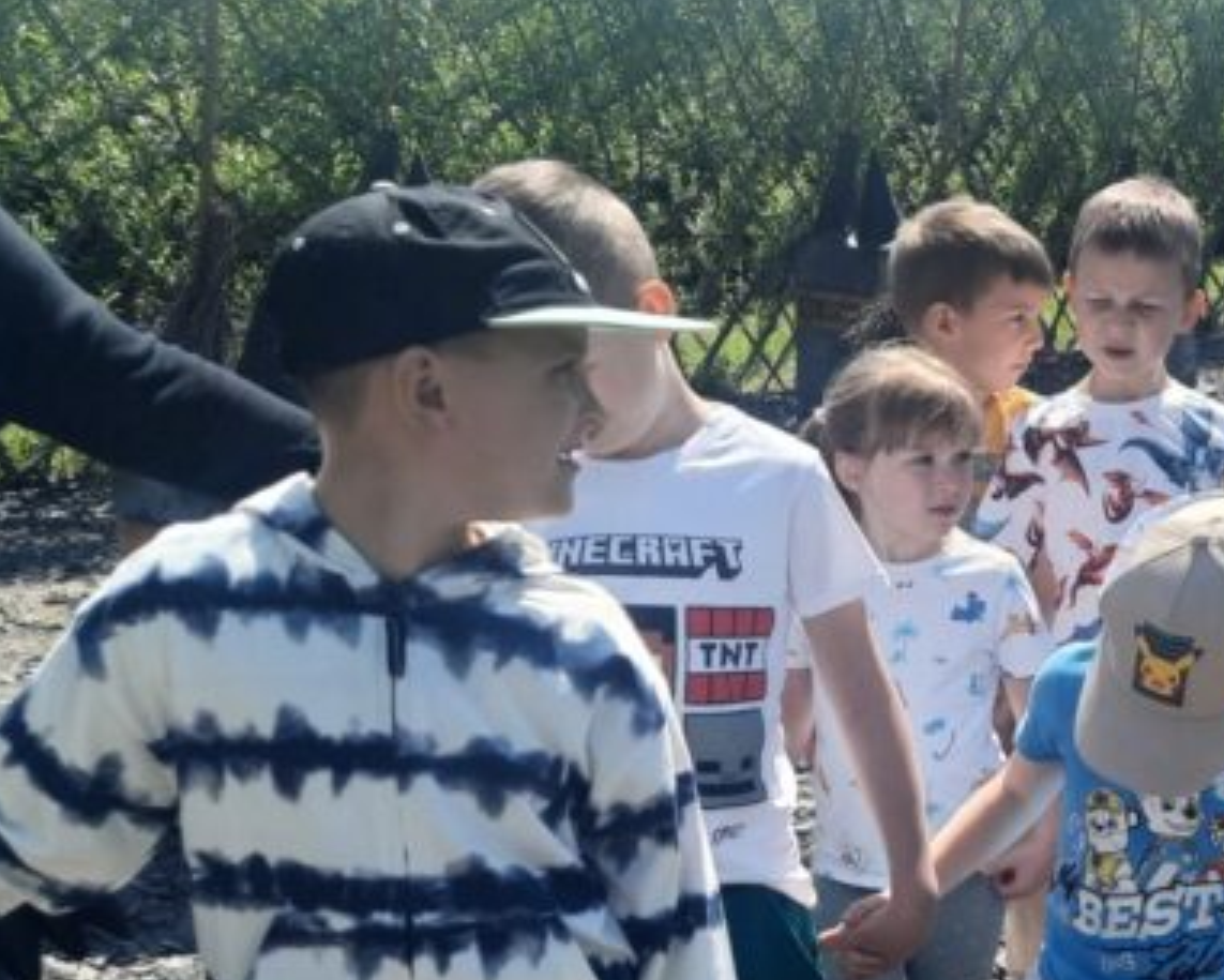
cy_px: 688
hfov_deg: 27.6
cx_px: 1324
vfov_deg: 24.1
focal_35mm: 63
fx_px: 2283
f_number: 1.8
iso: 25
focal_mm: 5.23
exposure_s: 1/770
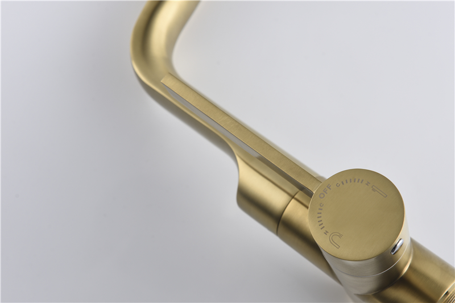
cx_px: 228
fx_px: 657
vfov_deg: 26.0
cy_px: 152
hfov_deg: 38.2
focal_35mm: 52
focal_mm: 52
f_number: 10
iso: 100
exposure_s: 1/125
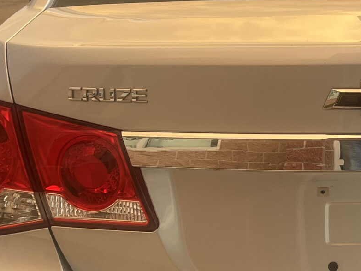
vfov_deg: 17.2
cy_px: 212
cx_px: 360
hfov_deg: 22.2
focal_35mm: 85
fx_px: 886
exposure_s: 1/171
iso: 40
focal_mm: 5.1
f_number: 1.6
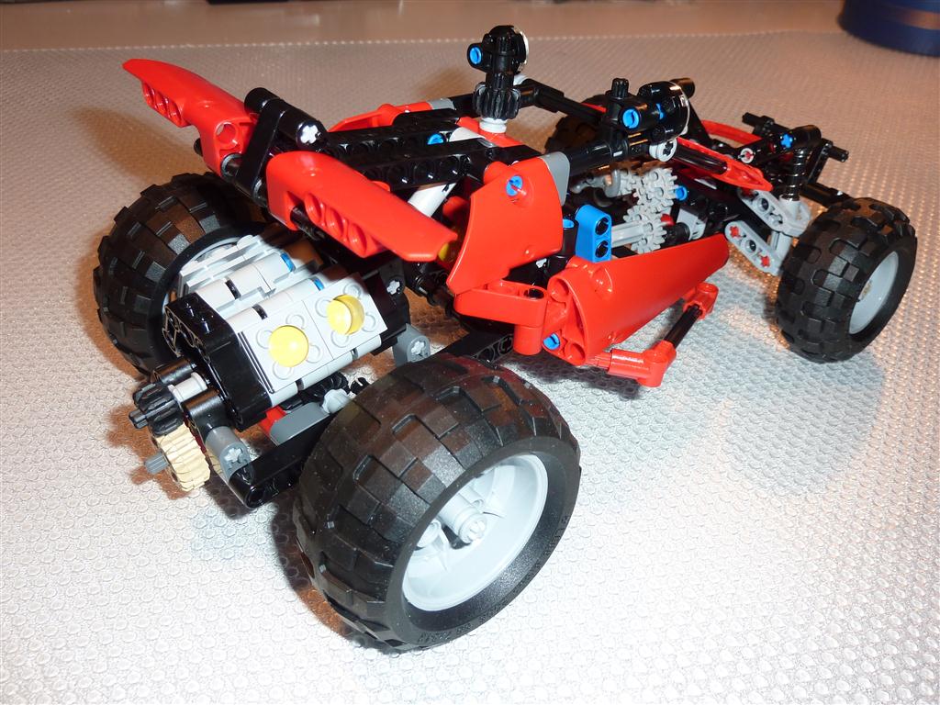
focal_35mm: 32
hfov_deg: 56.8
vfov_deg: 44.2
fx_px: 869
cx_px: 470
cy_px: 352
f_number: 3.5
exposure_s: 1/30
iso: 100
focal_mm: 5.3
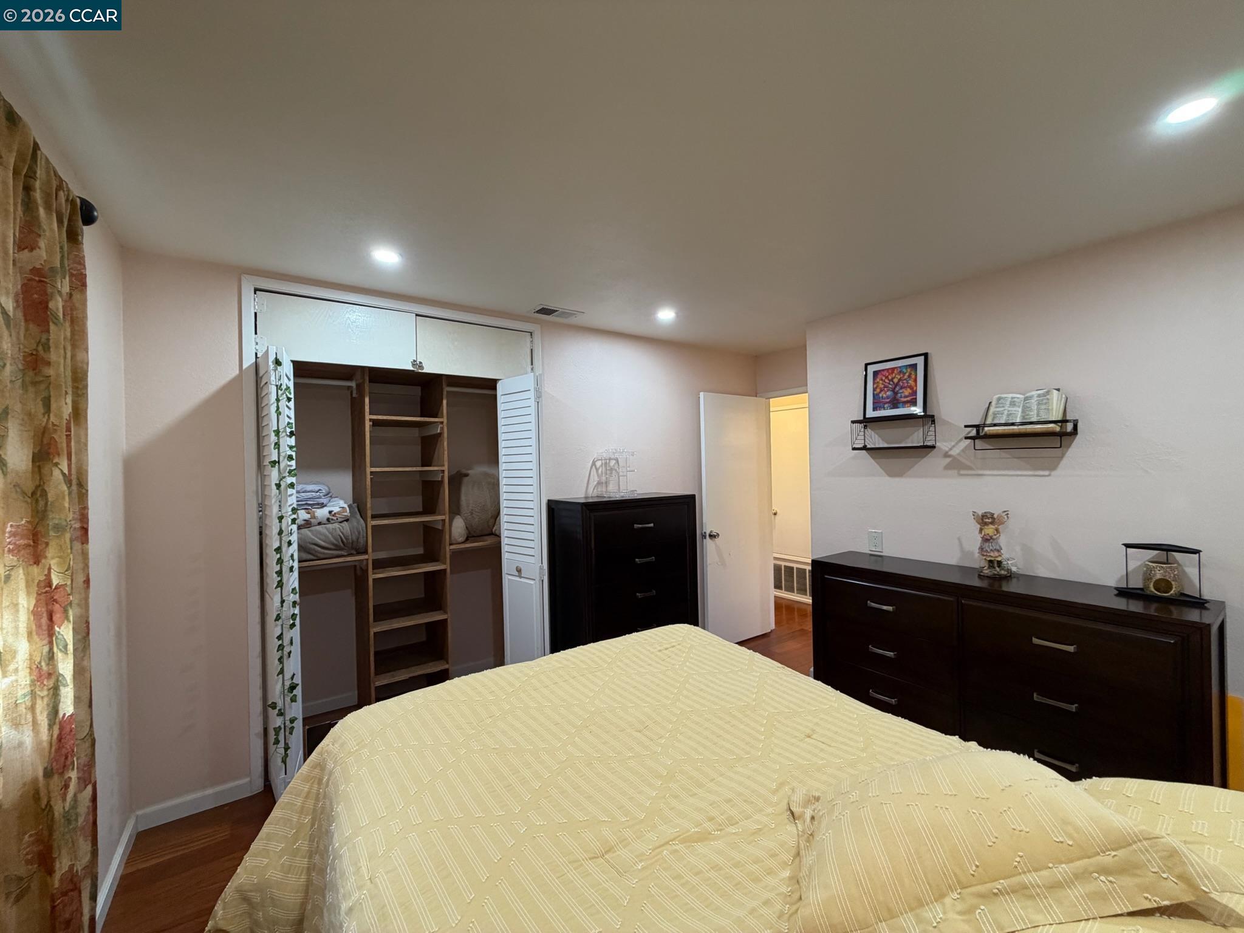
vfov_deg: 85.7
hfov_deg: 102.1
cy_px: 466
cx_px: 622
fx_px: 503
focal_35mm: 14
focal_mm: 2.22
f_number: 2.2
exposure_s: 1/60
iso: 250
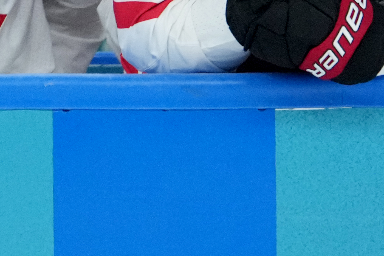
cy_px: -100
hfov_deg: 1.1
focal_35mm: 1852
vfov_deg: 0.7
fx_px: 19751
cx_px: 133
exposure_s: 1/1600
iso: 3200
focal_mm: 300
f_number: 4.5
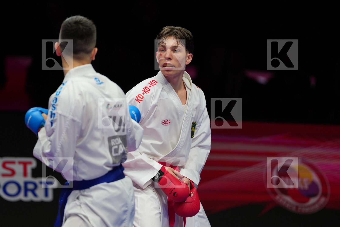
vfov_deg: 4.6
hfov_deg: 6.9
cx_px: 170
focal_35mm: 300
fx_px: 2833
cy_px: 114
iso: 320
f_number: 2.8
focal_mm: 200
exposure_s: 1/1000
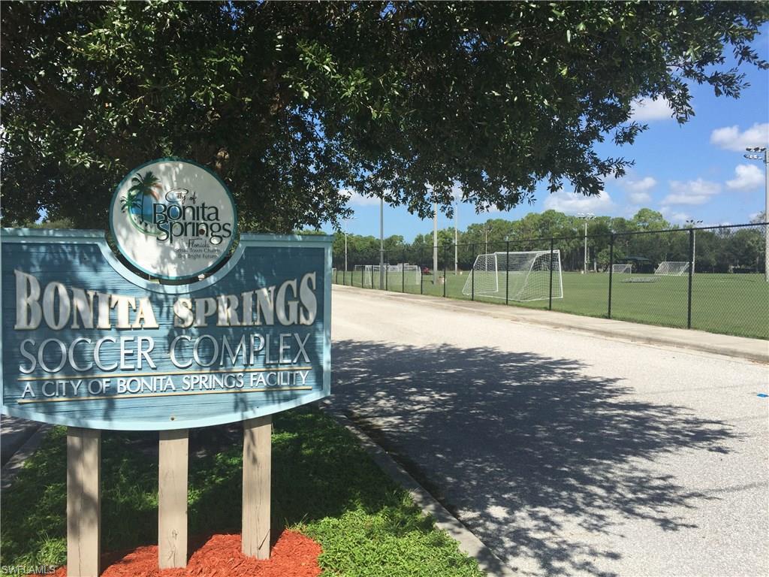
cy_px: 288
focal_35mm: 29
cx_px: 384
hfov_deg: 61.7
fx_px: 644
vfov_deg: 48.2
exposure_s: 1/2198
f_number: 2.2
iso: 32
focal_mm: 4.15
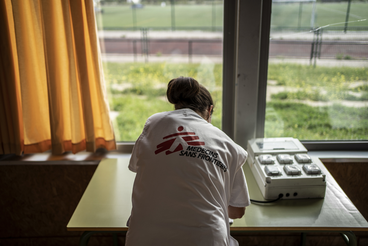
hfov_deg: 54.4
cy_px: 123
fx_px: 358
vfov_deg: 37.9
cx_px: 184
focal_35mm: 35
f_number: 1.8
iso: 100
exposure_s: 1/800
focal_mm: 35
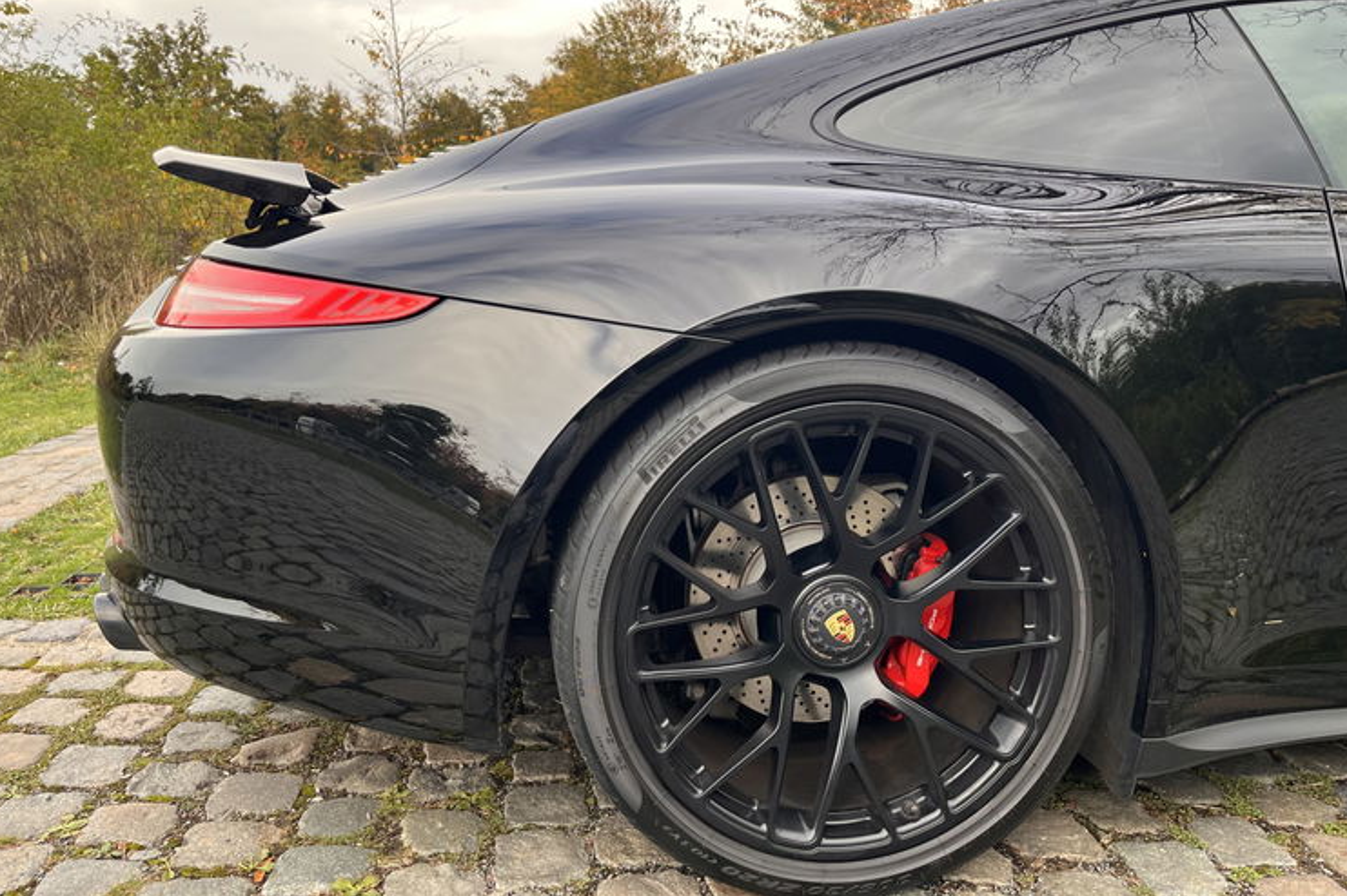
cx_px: 657
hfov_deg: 65.5
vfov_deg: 46.3
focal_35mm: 28
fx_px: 1047
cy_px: 403
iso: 50
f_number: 1.6
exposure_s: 1/349
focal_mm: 5.1
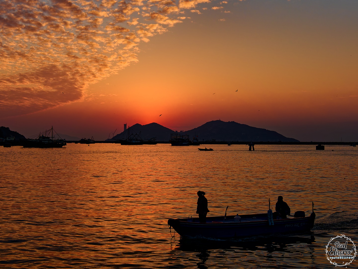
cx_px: 179
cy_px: 134
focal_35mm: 50
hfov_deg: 38.2
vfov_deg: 29.1
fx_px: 517
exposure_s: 1/1000
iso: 200
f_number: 4
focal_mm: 25
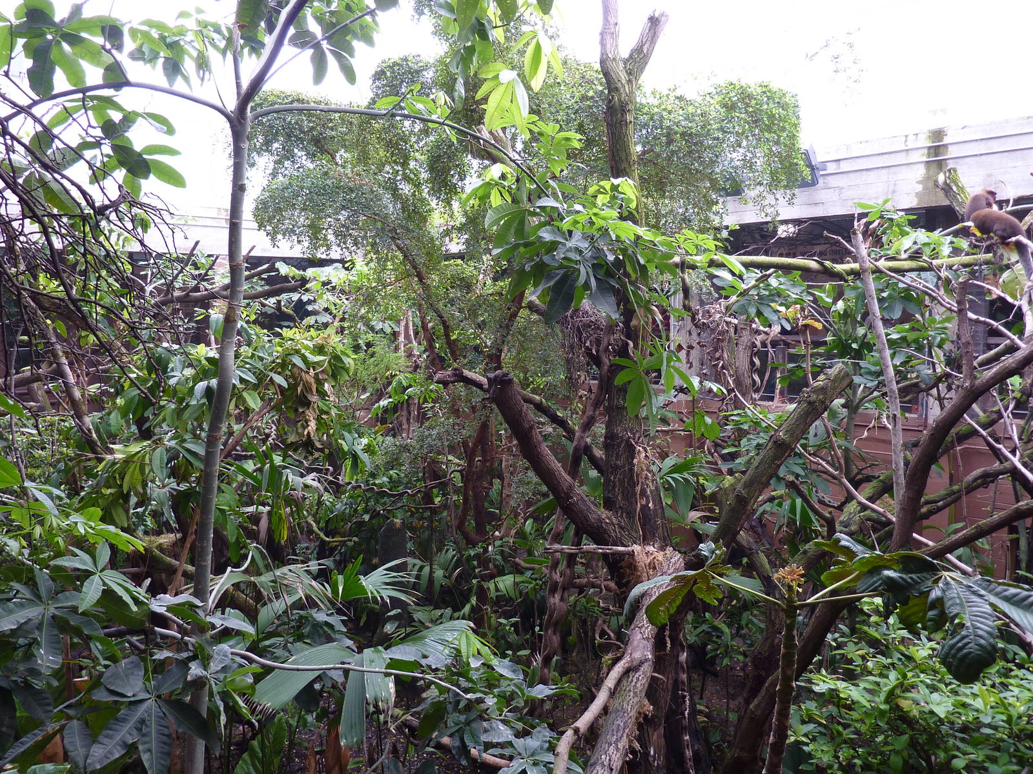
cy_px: 387
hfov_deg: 69.4
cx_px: 516
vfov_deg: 54.9
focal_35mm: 25
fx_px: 746
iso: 100
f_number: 3.3
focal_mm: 4.1
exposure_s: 1/30
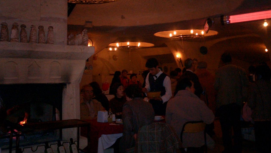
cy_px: 65
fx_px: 295
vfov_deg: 29.0
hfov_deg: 49.4
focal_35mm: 41
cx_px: 138
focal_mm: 5.6
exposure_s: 1/40
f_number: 3.5
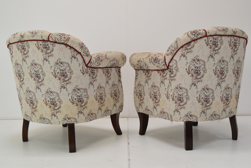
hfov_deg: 49.5
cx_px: 126
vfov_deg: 34.3
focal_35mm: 39
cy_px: 84
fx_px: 272
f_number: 8
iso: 1600
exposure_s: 1/250
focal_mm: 26
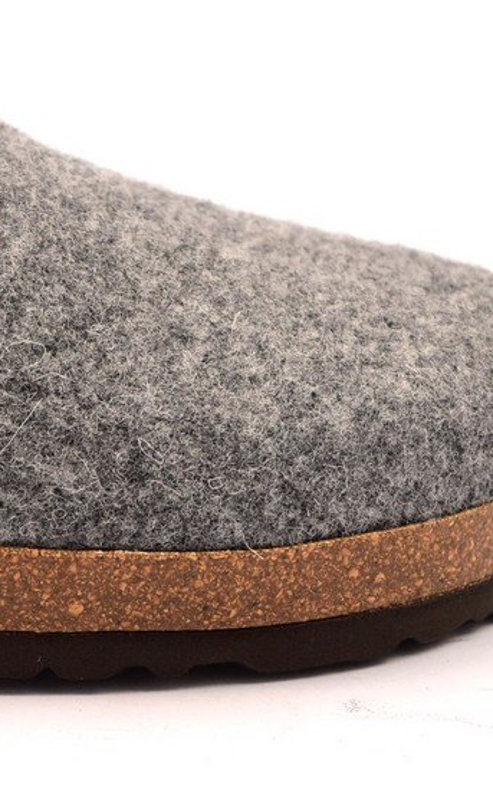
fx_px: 3742
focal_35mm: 174
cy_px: 299
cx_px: -239
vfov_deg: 12.0
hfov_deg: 7.4
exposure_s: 1/30
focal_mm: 52
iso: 400
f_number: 7.1
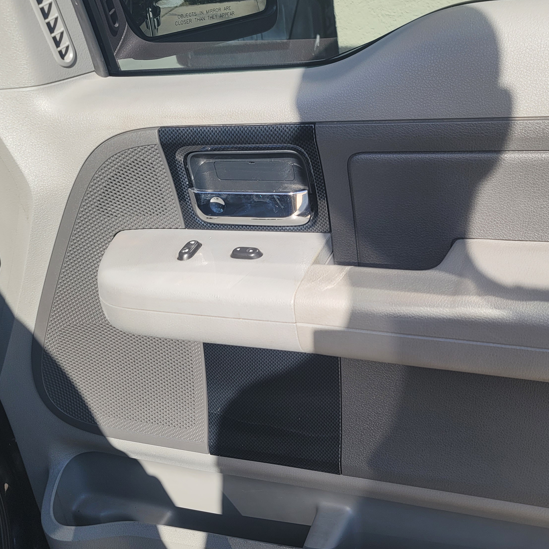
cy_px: 271
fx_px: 718
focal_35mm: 40
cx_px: 373
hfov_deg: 41.2
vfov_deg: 41.9
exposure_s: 1/355
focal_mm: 7
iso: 20
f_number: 1.8
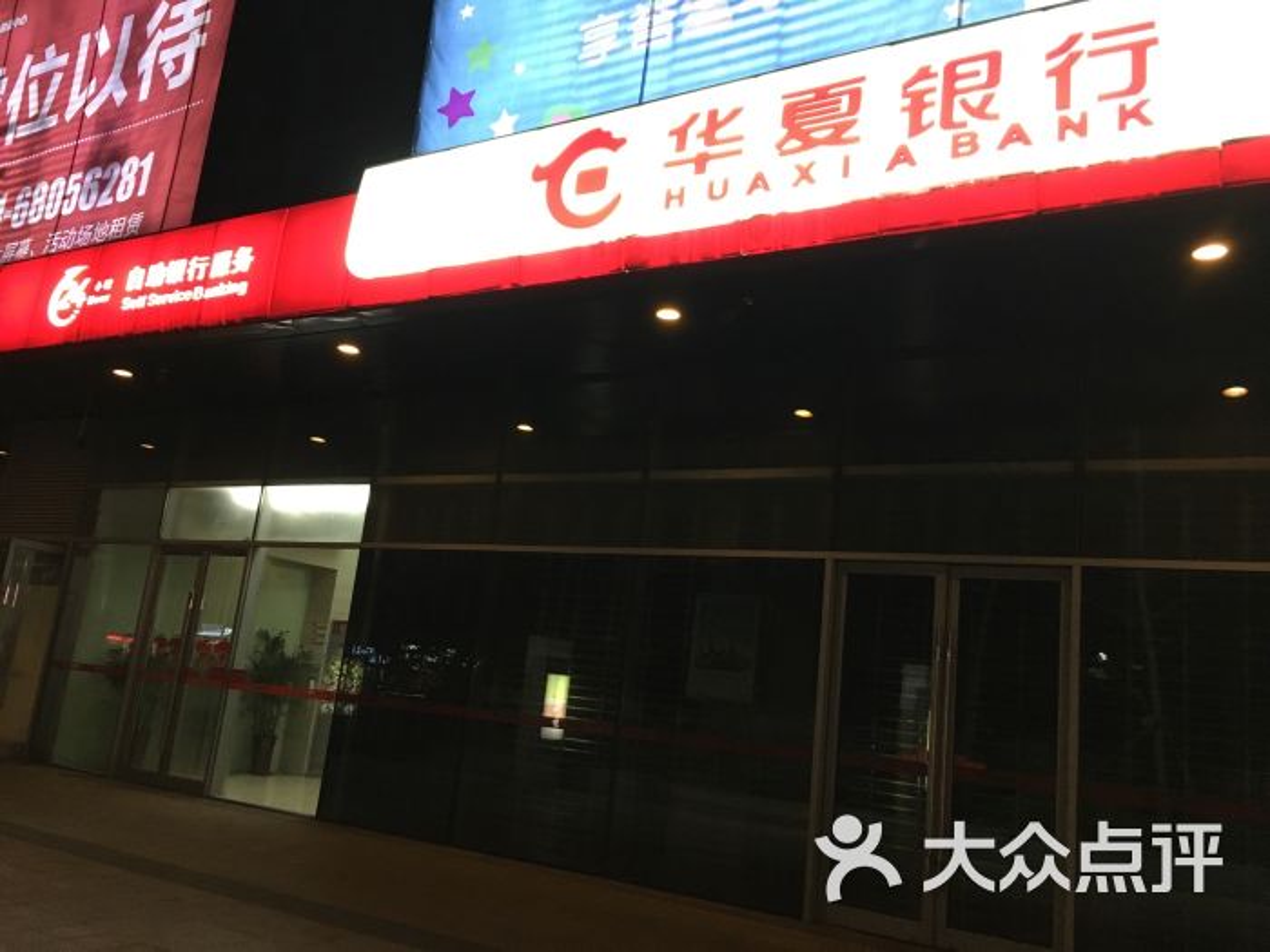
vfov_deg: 48.2
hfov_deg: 61.7
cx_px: 635
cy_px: 476
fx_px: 1064
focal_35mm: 29
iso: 200
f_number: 2.2
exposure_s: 1/20
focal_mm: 4.15
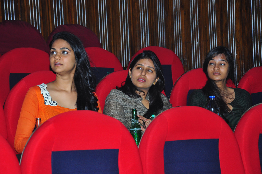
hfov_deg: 16.8
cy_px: 87
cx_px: 132
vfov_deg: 11.2
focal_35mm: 122
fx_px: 887
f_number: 7.1
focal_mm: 80
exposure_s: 1/125
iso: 500
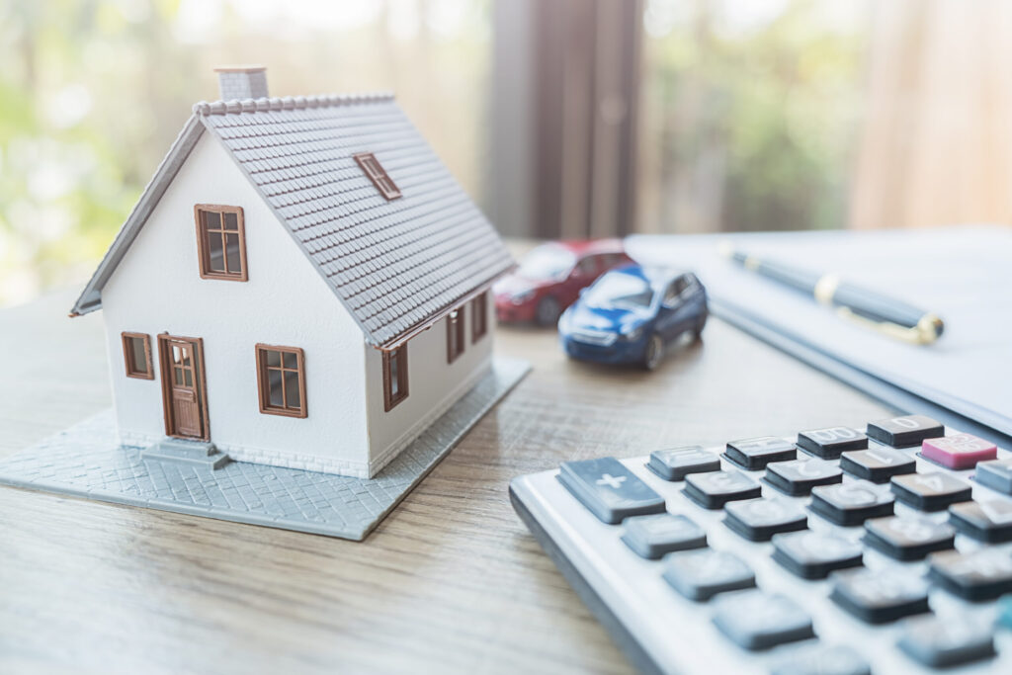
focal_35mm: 32
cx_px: 506
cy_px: 338
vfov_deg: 41.1
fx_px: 900
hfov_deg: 58.7
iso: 160
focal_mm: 21.4
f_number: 3.2
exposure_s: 1/160
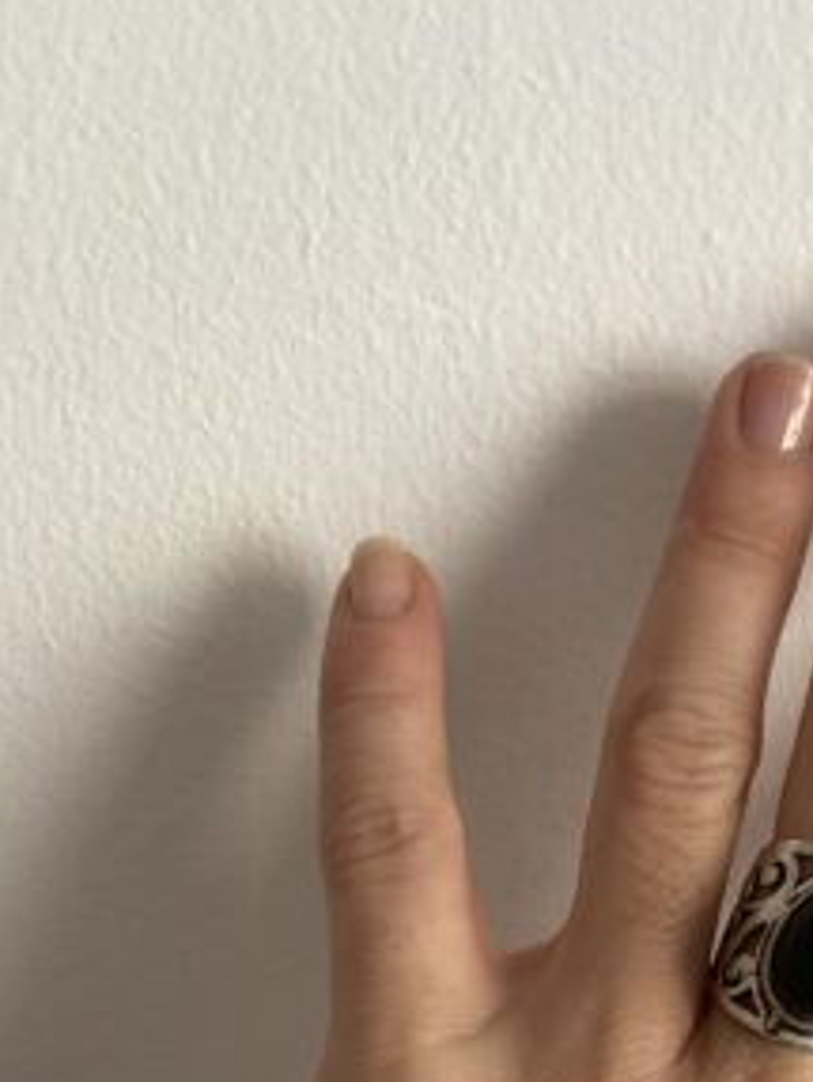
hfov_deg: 27.3
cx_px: 684
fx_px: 1626
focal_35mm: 52
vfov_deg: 35.5
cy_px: 883
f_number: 1.8
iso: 160
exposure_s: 1/60
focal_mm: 4.25
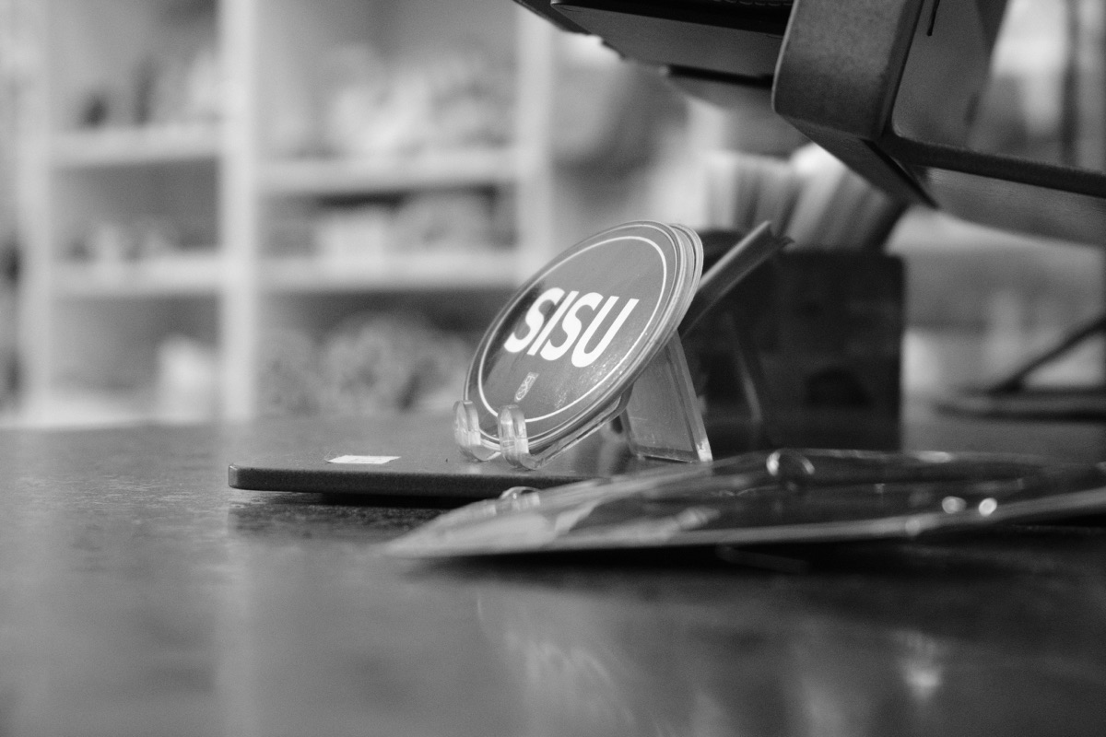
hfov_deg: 29.7
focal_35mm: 68
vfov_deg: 20.0
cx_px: 553
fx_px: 2089
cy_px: 368
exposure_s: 1/210
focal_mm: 45
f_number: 5.6
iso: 5000
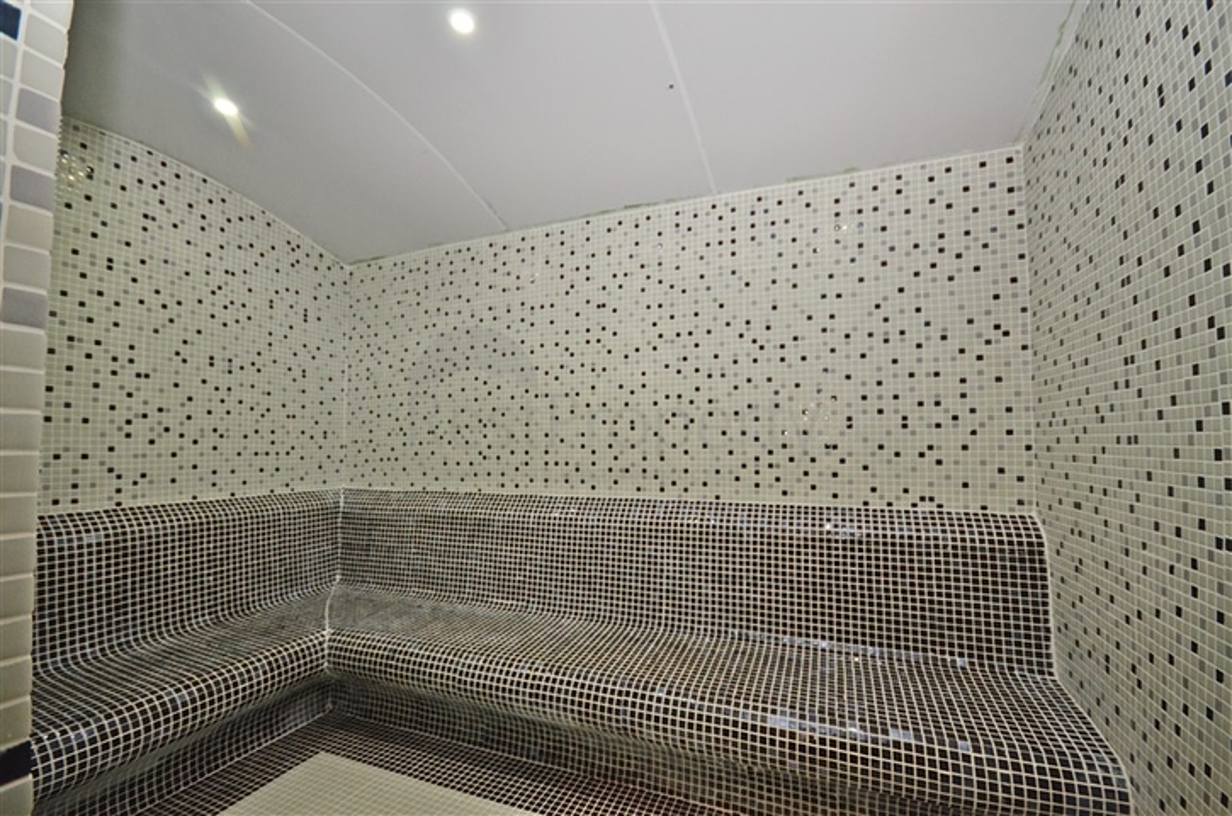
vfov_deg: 77.1
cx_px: 616
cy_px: 408
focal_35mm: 15
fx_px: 512
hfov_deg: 100.5
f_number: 4
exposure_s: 1/60
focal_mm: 10
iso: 800
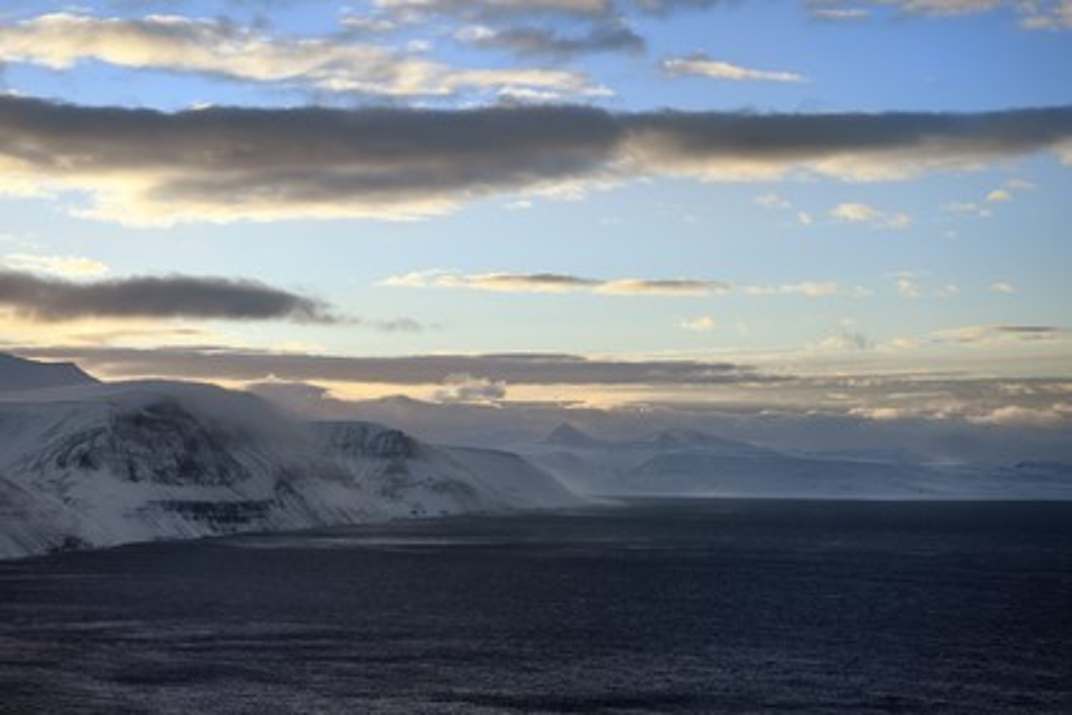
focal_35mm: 70
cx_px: 536
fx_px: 2084
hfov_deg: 28.8
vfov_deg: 19.5
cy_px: 358
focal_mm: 70
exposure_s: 1/400
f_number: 5.6
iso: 200
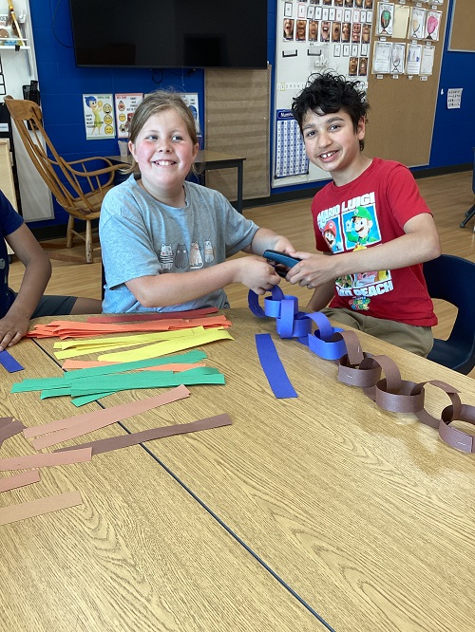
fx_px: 567
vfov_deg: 58.3
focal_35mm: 31
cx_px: 238
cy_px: 316
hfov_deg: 45.5
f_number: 2.4
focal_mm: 3.3
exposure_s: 1/50
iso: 64
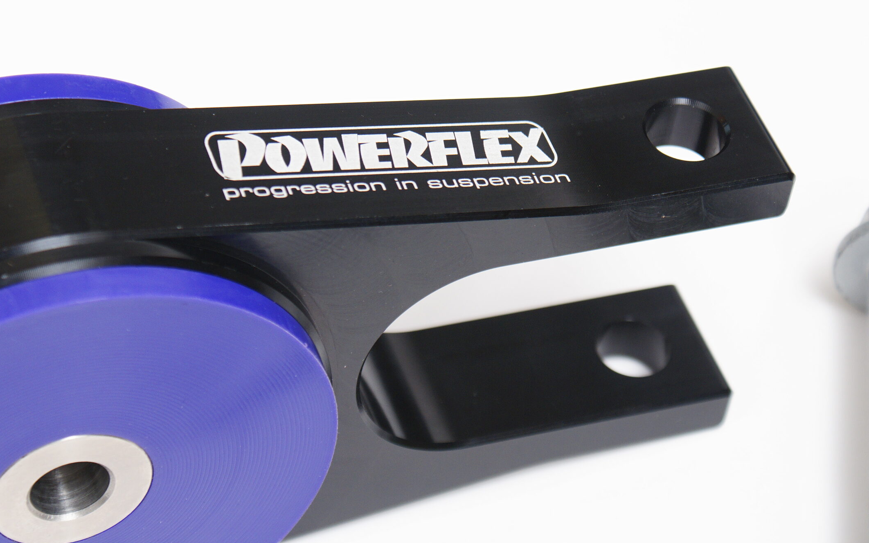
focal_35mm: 129
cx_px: 387
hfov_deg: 16.2
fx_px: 3055
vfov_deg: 10.2
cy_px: 211
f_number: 7.1
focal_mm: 70
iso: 200
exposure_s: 1/125
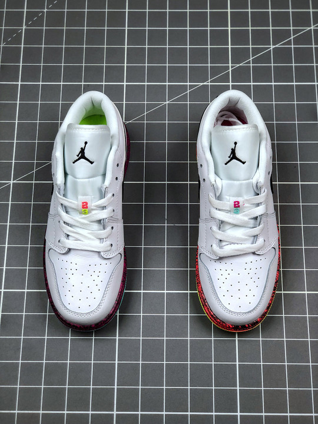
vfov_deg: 33.8
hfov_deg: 25.7
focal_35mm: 57
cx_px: 159
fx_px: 698
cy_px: 212
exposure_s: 1/50
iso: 40
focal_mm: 6.6
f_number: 2.8
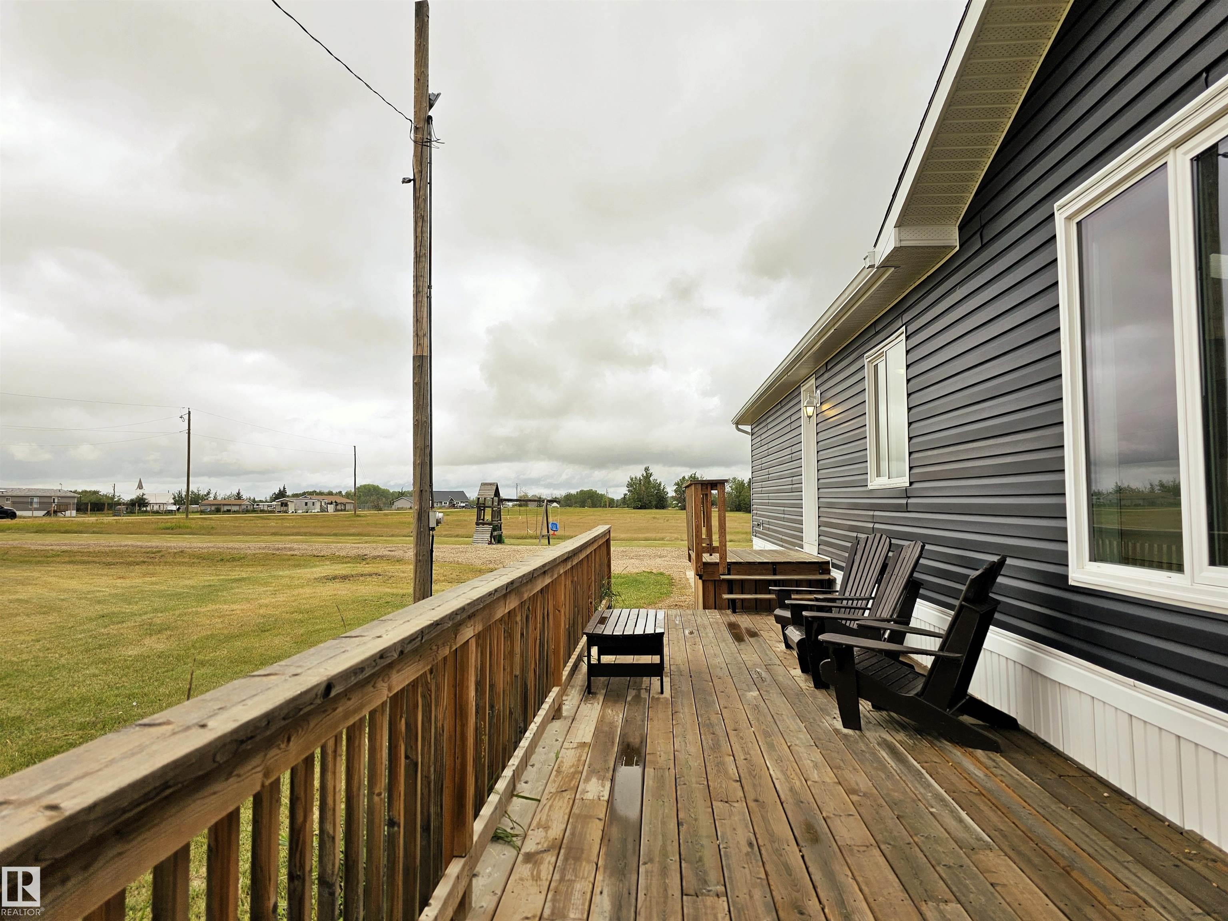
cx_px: 614
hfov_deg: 73.9
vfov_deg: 58.9
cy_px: 460
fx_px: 816
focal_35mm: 23
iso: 10
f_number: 1.7
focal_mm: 6.3
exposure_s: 1/603
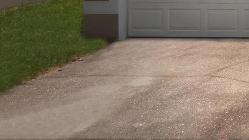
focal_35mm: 114
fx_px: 753
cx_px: 442
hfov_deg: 16.0
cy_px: -77
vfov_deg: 10.2
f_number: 3.1
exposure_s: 1/2000
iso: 100
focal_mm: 5
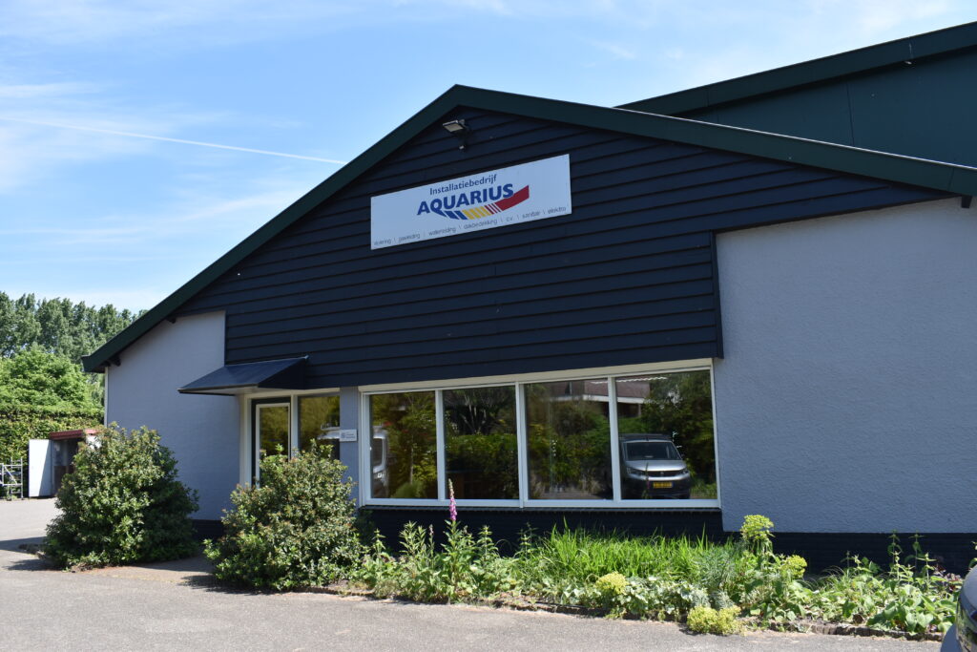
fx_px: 855
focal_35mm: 32
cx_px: 488
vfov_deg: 41.7
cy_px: 326
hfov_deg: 59.5
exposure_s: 1/200
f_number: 7.1
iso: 100
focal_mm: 21
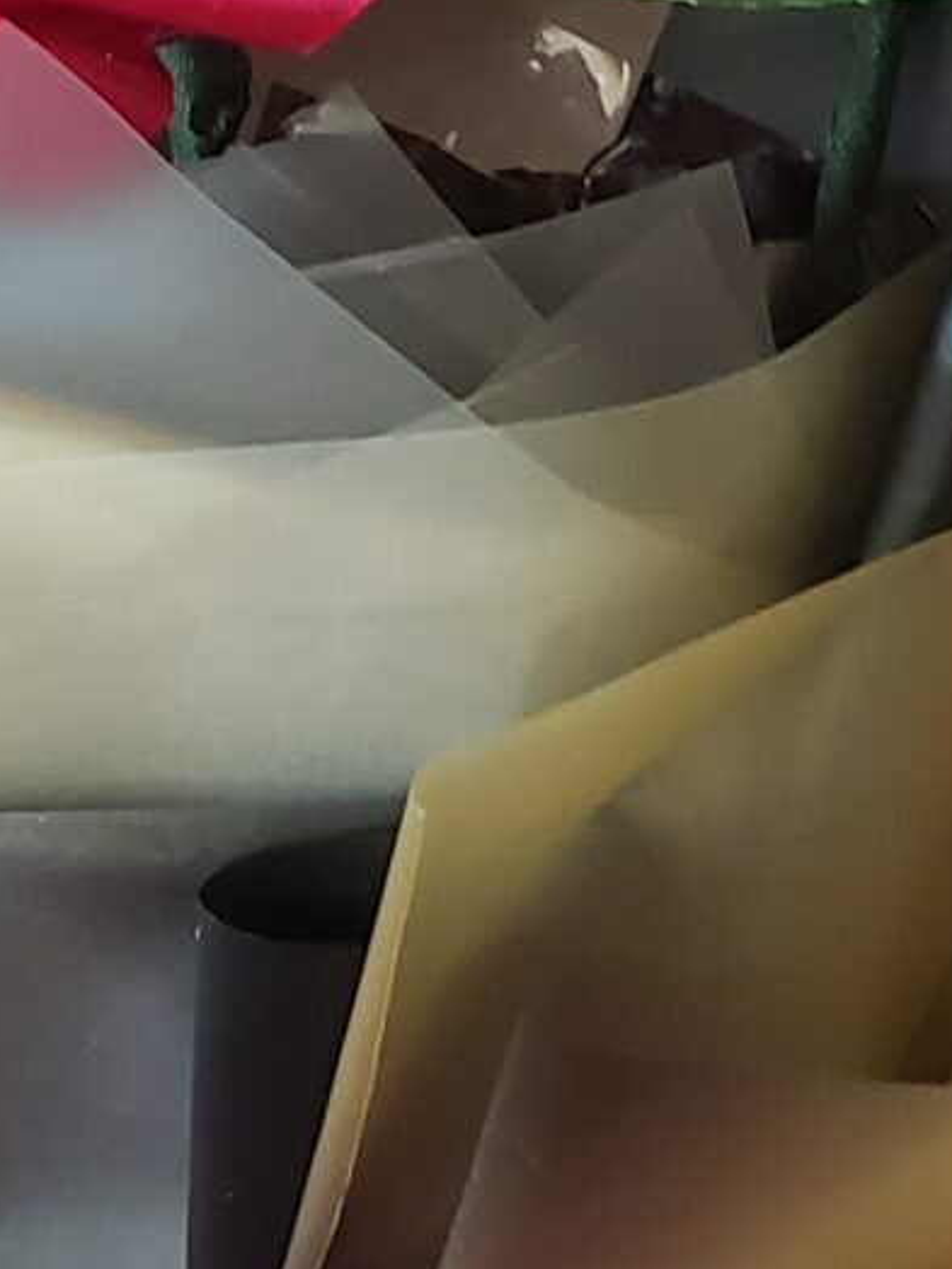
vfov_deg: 15.5
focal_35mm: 127
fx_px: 4657
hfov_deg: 11.7
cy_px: 325
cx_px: 446
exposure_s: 1/21
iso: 250
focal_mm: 4.3
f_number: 2.4
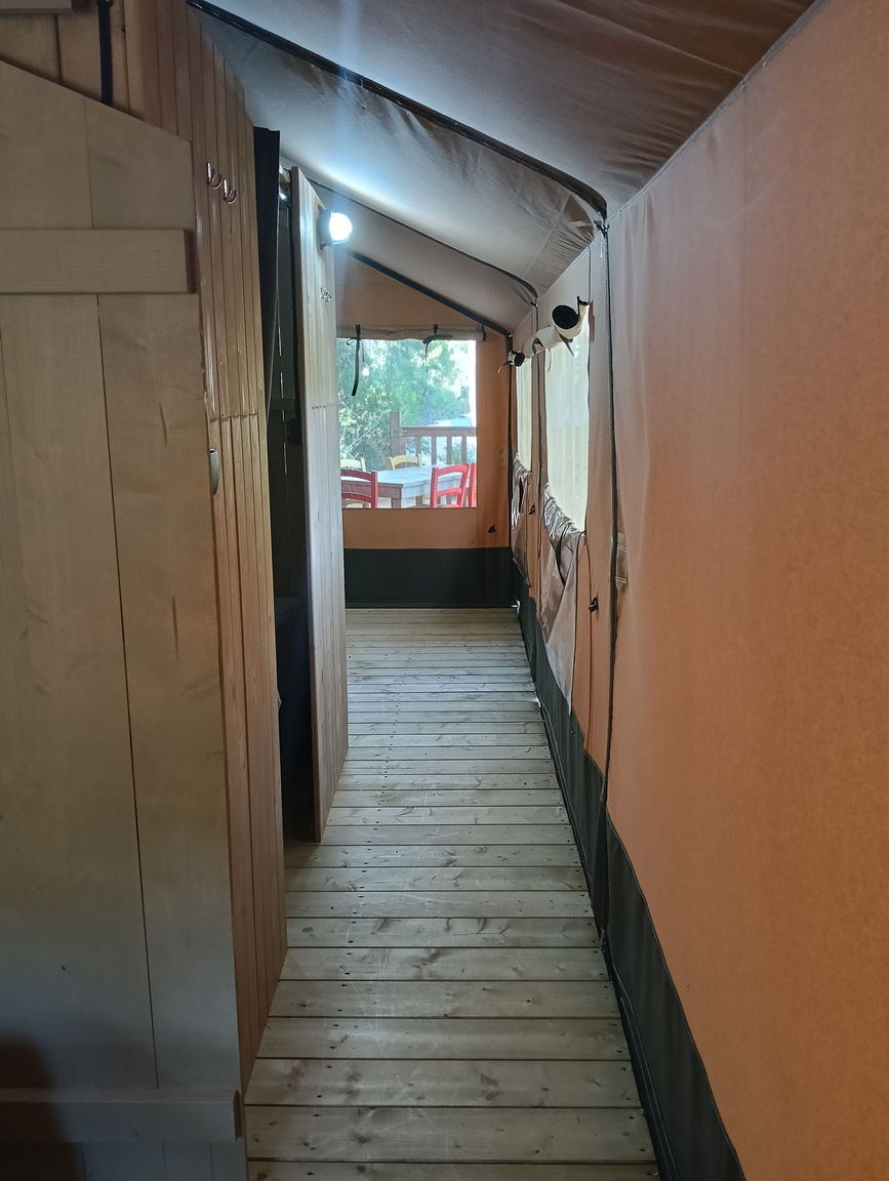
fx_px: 922
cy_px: 590
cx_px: 444
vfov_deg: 65.3
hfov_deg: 51.5
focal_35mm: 27
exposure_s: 1/33.3
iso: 640
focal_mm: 3.98
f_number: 1.8
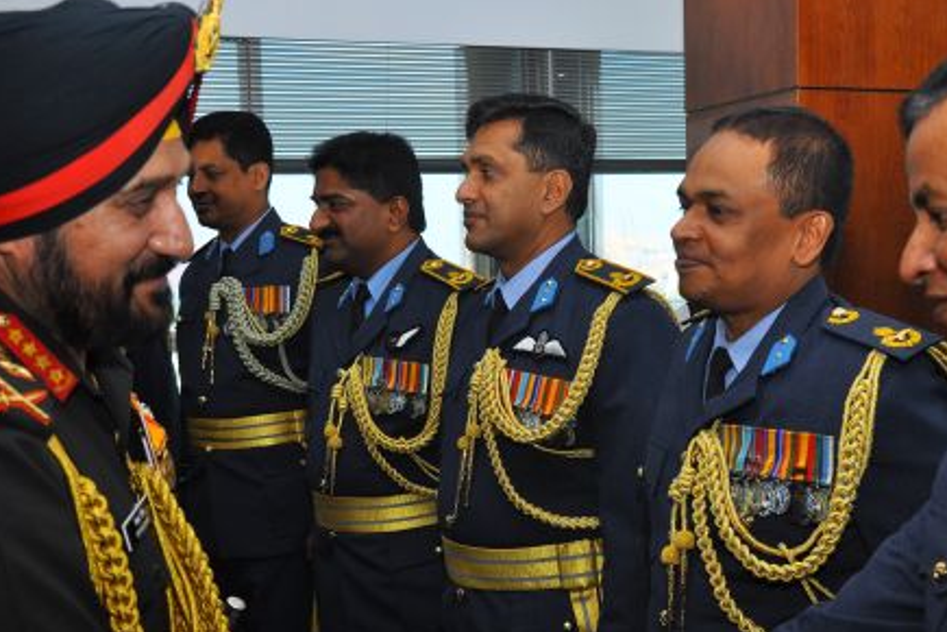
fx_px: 1360
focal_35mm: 52
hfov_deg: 38.2
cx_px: 573
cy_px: 379
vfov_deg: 26.1
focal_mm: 25
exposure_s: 1/125
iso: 320
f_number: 6.3
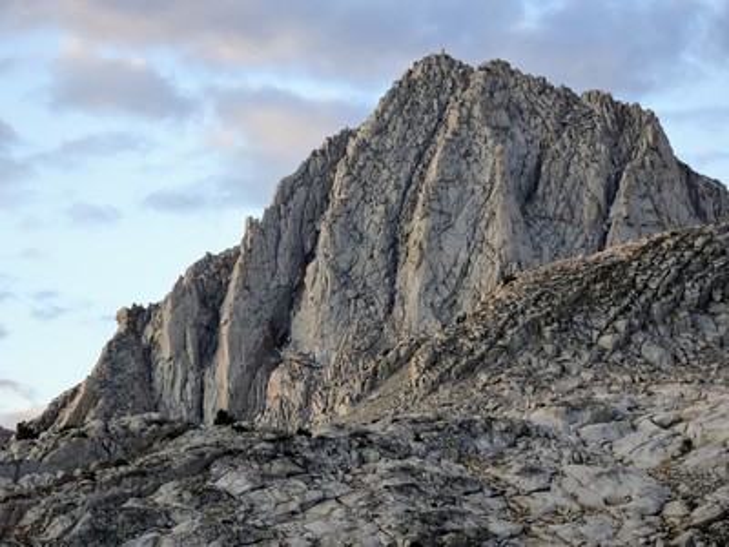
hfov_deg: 17.1
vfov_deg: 12.9
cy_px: 274
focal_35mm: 115
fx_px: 2422
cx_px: 364
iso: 320
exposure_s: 1/125
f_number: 6.3
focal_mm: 19.68
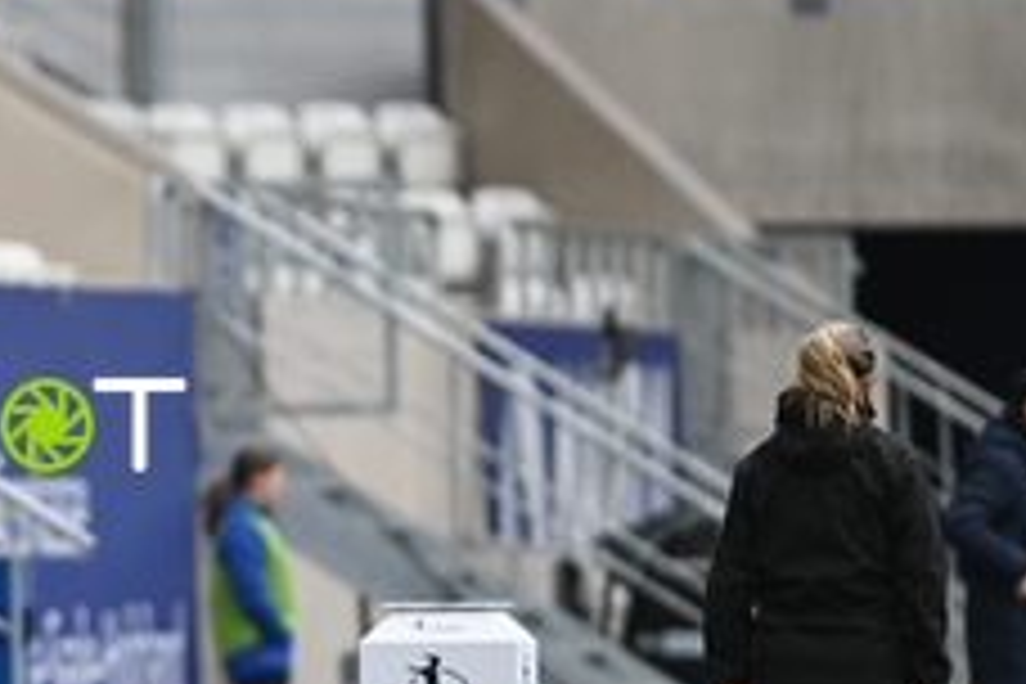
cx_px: -256
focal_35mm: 791
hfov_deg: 2.6
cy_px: 428
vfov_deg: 1.7
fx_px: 22542
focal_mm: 300
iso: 900
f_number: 2.8
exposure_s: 1/2000
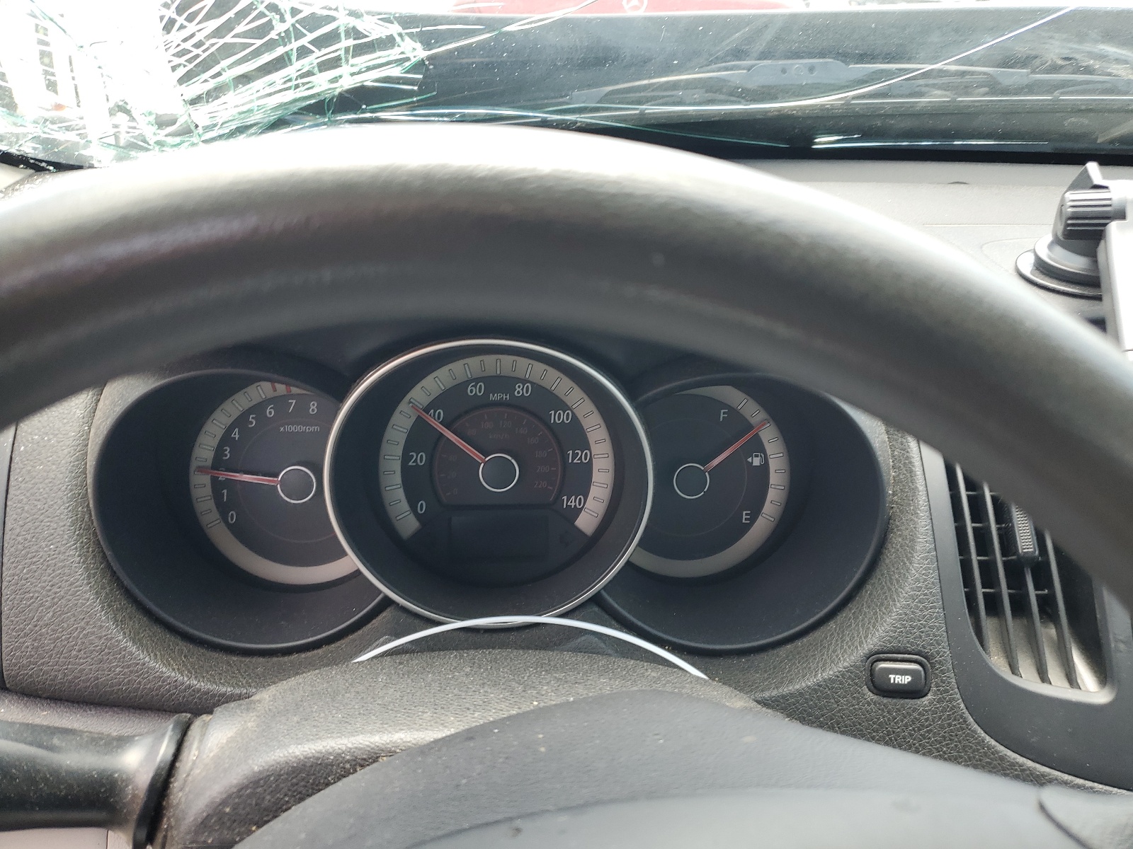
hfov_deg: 67.3
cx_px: 566
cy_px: 424
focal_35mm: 26
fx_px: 851
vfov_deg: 53.1
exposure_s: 1/208
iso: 50
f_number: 1.5
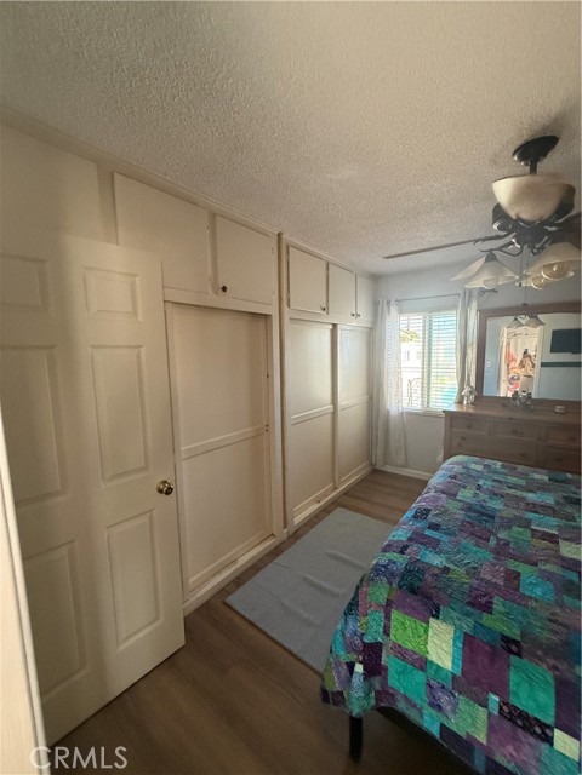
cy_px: 388
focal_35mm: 14
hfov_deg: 85.7
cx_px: 291
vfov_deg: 102.1
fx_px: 314
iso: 500
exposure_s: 1/120
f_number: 2.2
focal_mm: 2.22
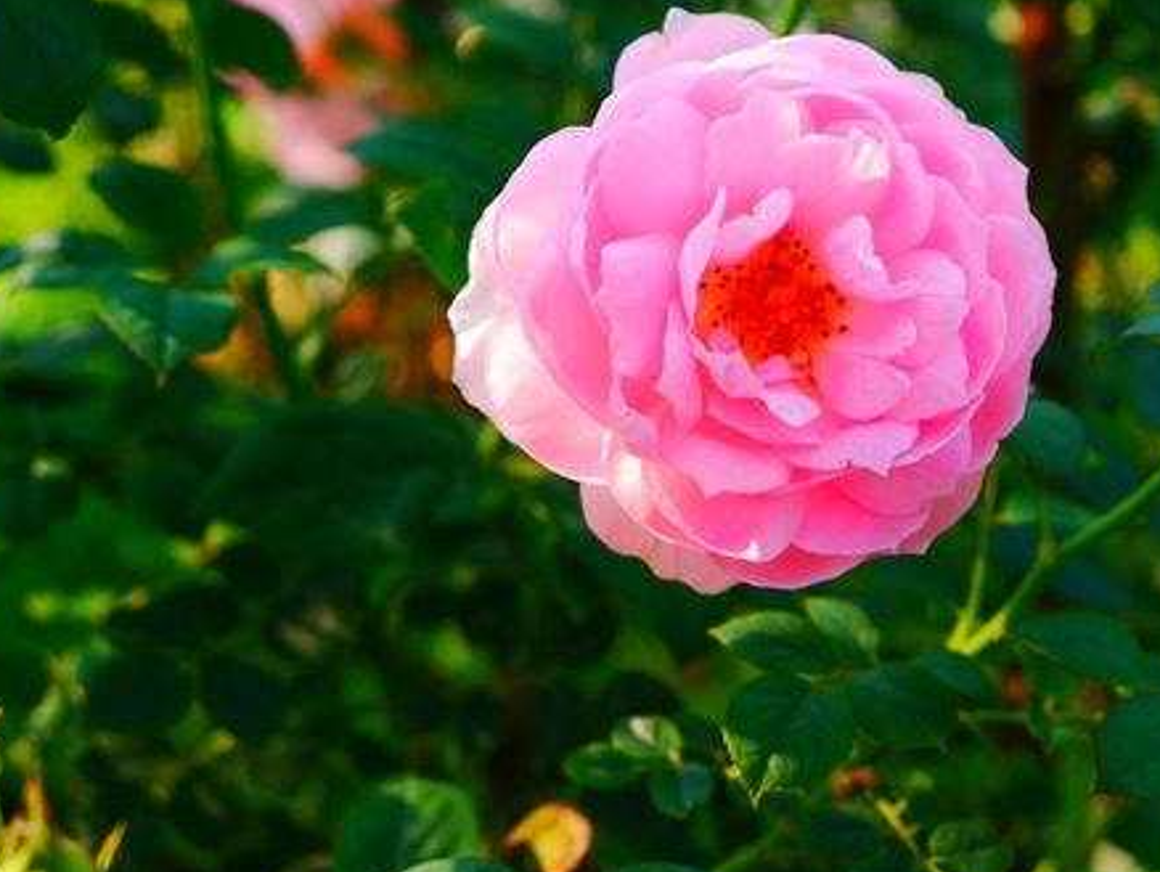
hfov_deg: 25.6
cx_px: 726
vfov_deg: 19.4
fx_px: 2548
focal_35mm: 76
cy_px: 314
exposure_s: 1/125
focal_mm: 26
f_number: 5.6
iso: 160
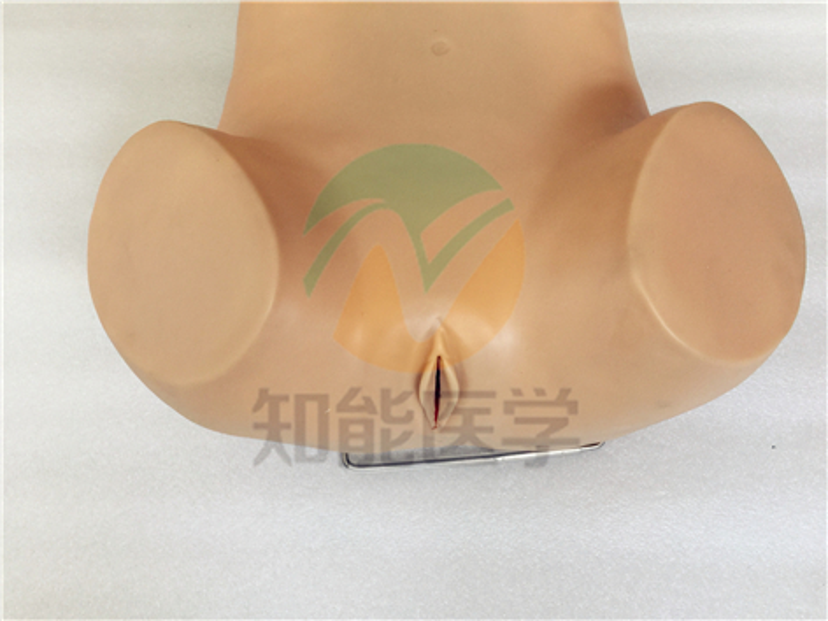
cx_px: 414
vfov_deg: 48.2
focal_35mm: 29
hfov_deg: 61.7
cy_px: 310
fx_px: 694
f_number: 2.2
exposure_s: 1/33
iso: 50
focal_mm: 4.15
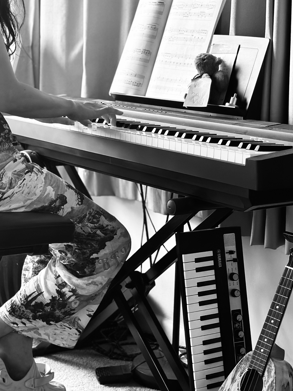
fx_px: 914
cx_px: 98
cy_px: 174
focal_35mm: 81
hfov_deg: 18.2
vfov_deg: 24.1
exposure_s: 1/65
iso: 125
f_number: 1.78
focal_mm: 6.86
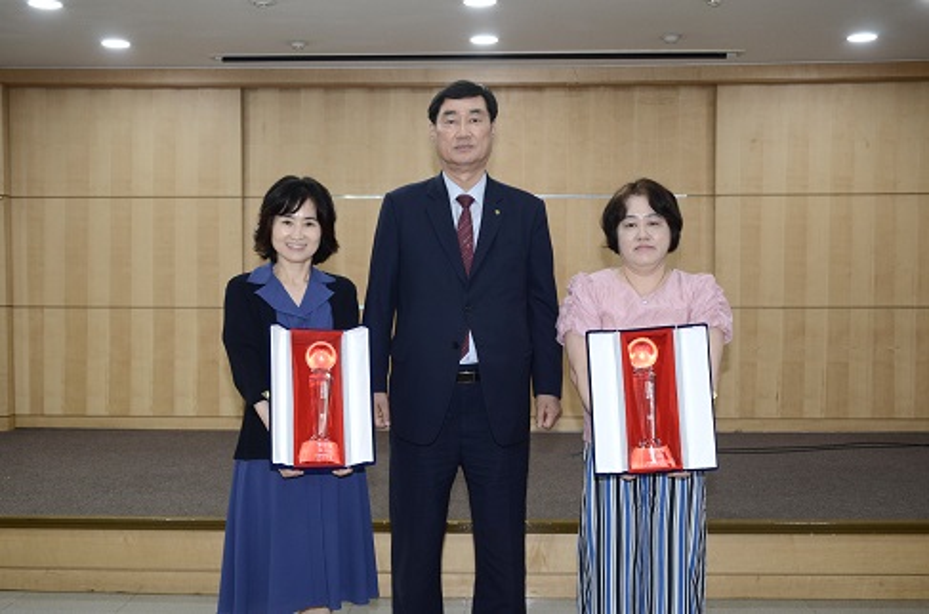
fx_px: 1042
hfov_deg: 48.0
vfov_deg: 32.8
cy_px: 307
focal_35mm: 40
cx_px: 464
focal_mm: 27
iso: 1000
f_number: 6.3
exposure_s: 1/60
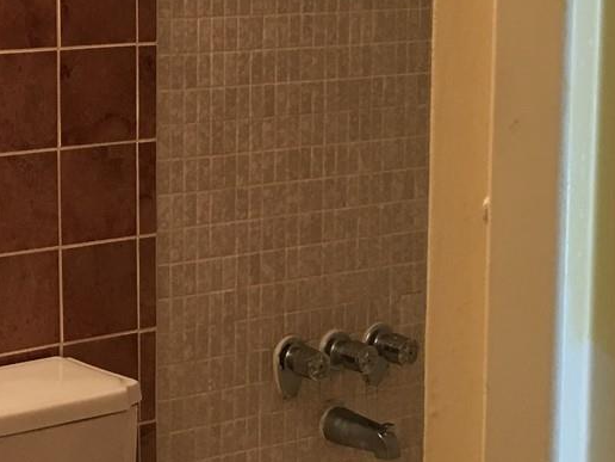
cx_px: -99
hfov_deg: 20.5
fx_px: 1599
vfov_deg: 16.4
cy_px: 209
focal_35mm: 90
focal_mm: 4.15
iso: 40
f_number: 2.2
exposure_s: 1/15
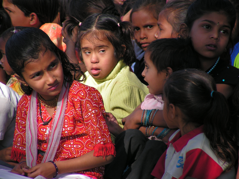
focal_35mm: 290
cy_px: 90
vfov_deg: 5.1
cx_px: 120
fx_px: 2002
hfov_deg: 6.8
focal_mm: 48
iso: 64
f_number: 3.2
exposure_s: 1/500
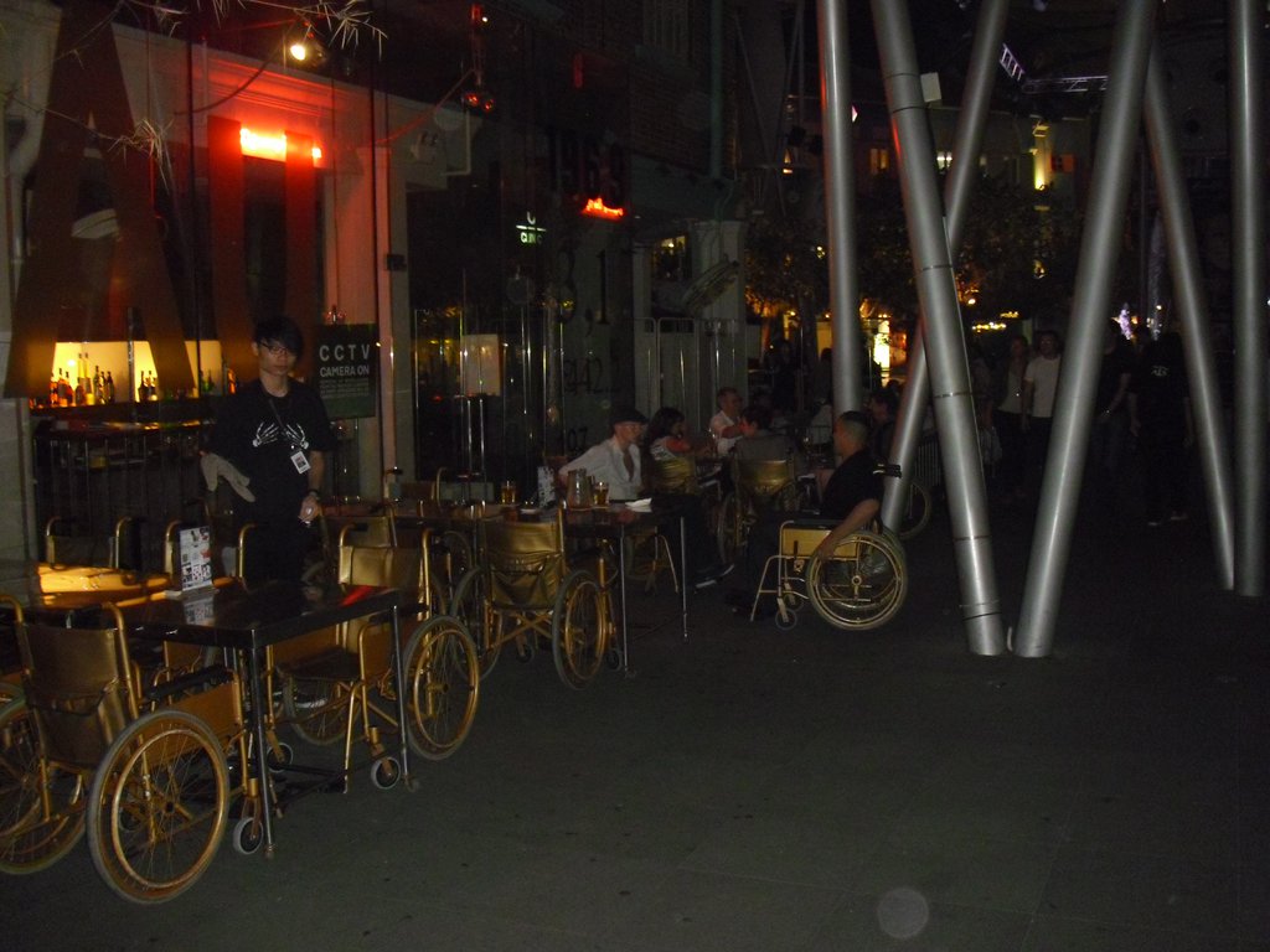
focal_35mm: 38
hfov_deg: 49.0
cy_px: 476
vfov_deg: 37.7
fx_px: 1394
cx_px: 635
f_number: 2.8
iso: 400
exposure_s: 1/60
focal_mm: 6.2
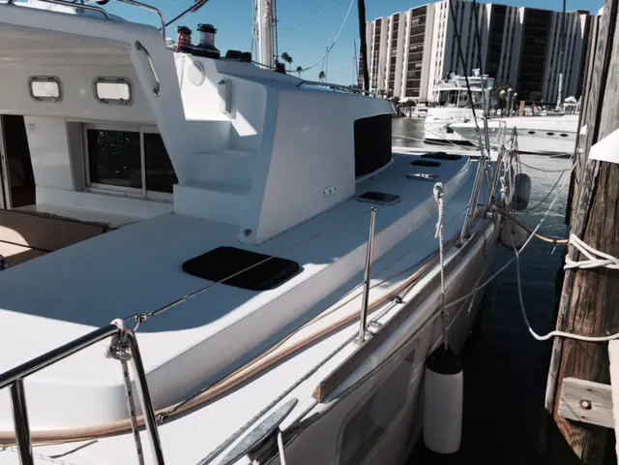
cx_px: 310
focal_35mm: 29
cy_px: 232
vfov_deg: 48.2
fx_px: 519
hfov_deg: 61.7
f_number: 2.2
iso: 32
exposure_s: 1/4405
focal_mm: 4.15
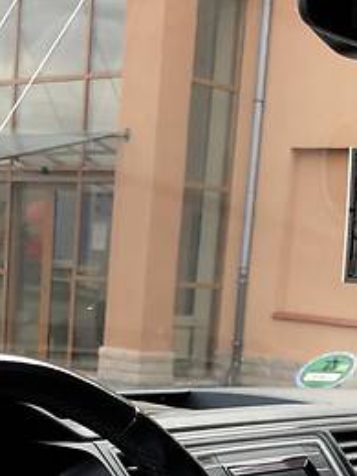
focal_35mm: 86
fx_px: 1183
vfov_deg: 21.4
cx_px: 97
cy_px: 546
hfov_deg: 17.1
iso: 32
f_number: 1.8
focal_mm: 4
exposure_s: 1/30
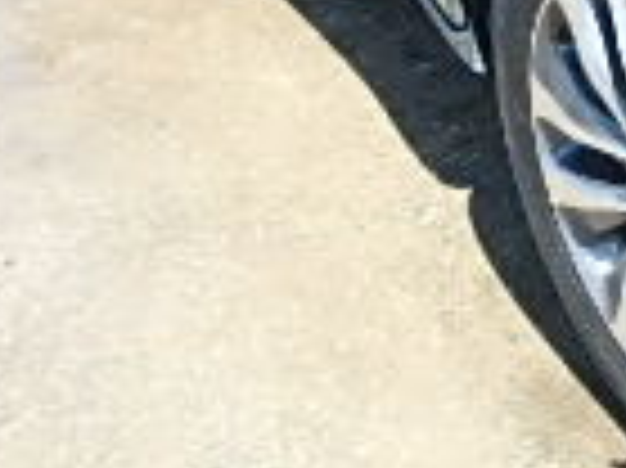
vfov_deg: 14.2
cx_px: 1085
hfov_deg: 17.1
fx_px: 1753
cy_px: -243
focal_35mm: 97
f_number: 3.5
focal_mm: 3.7
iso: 125
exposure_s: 1/250
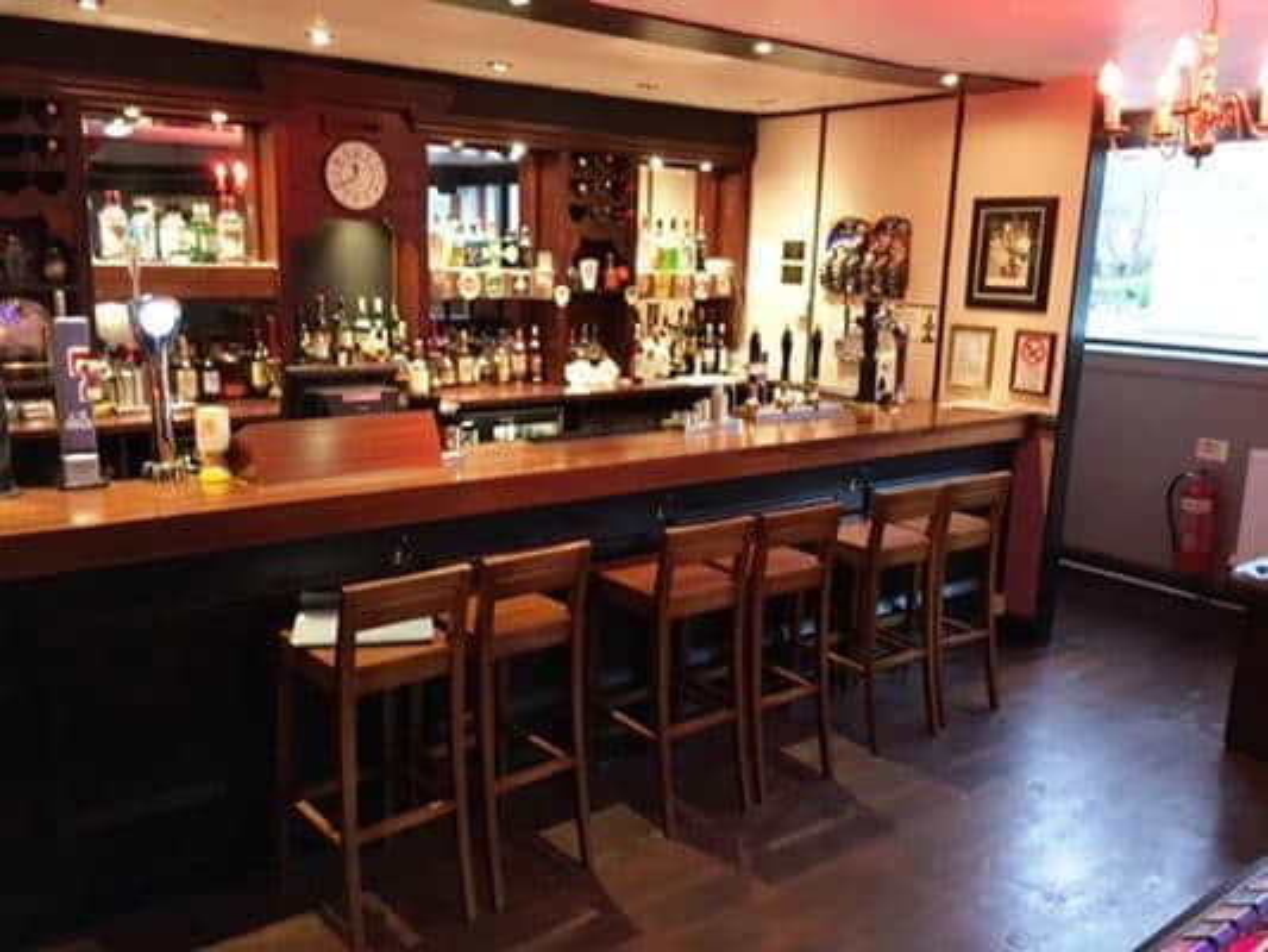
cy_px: 476
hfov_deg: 61.6
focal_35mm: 29
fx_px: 1063
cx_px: 634
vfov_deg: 48.2
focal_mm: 4.15
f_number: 2.2
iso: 250
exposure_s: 1/17
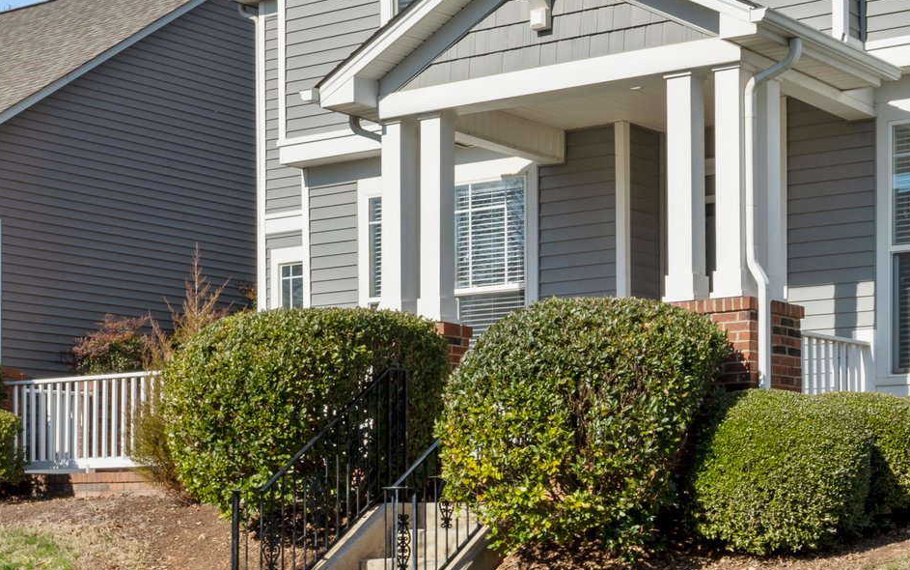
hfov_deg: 28.0
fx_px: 1811
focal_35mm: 73
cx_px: 599
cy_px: 183
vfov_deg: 17.8
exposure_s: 1/100
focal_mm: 33
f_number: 18
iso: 100
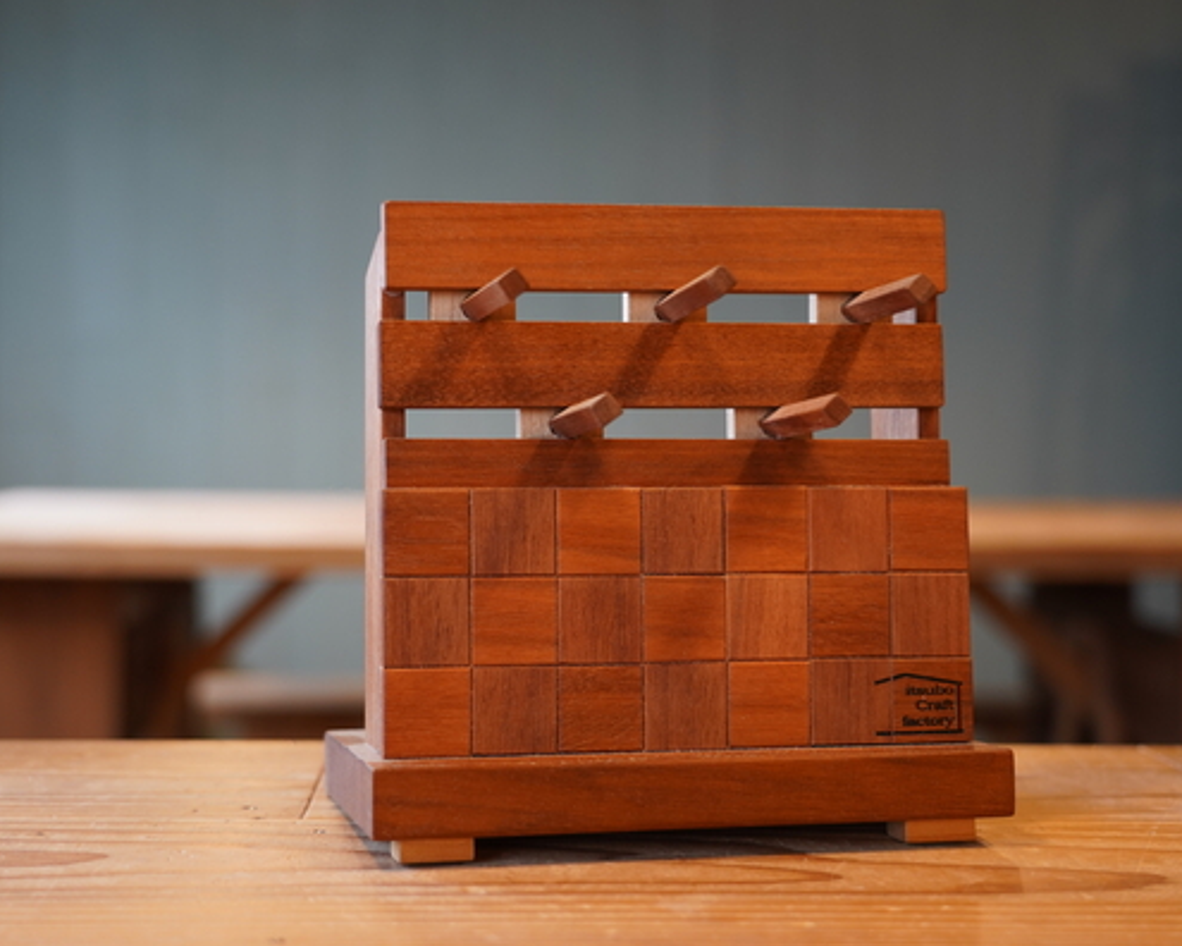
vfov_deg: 29.7
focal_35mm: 51
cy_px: 474
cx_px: 487
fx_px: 1784
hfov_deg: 36.6
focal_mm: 42
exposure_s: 1/160
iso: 1000
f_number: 4
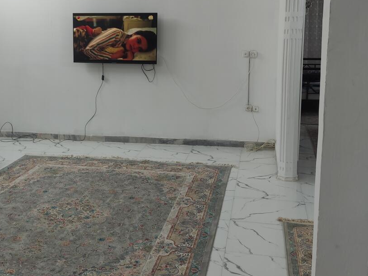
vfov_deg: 29.6
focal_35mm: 49
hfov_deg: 38.2
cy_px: 106
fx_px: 521
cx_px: 108
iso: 111
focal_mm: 5.43
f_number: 1.89
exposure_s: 1/50
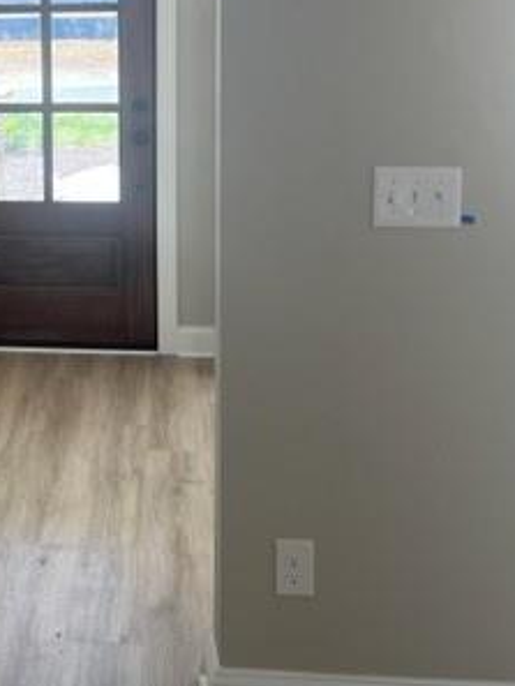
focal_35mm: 56
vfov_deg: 33.1
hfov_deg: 25.1
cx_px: 25
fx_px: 1110
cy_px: 111
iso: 50
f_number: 1.6
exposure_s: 1/170
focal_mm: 5.1
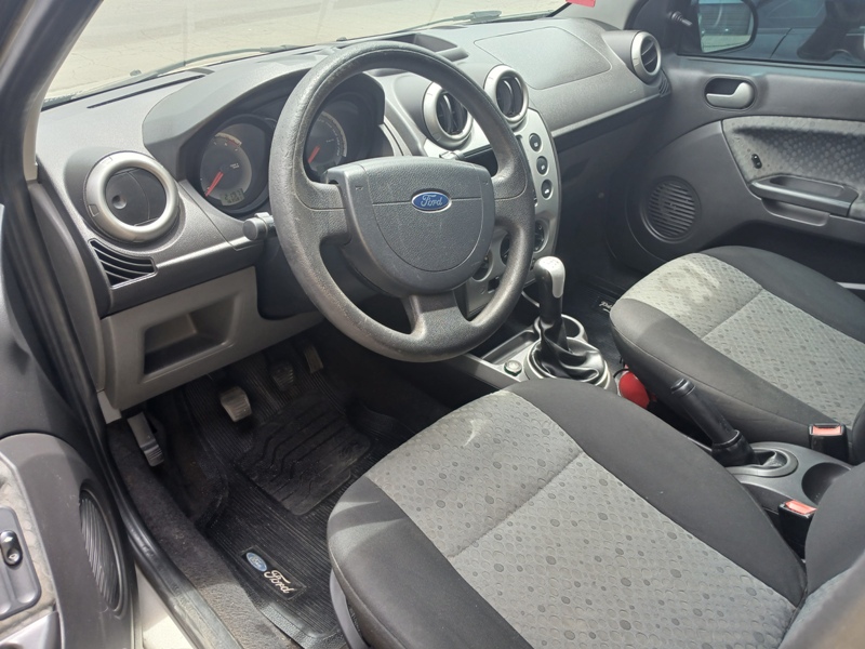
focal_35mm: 26
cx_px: 432
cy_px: 324
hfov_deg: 67.3
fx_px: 650
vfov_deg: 53.1
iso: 20
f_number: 1.8
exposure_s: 1/60
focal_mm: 3.98
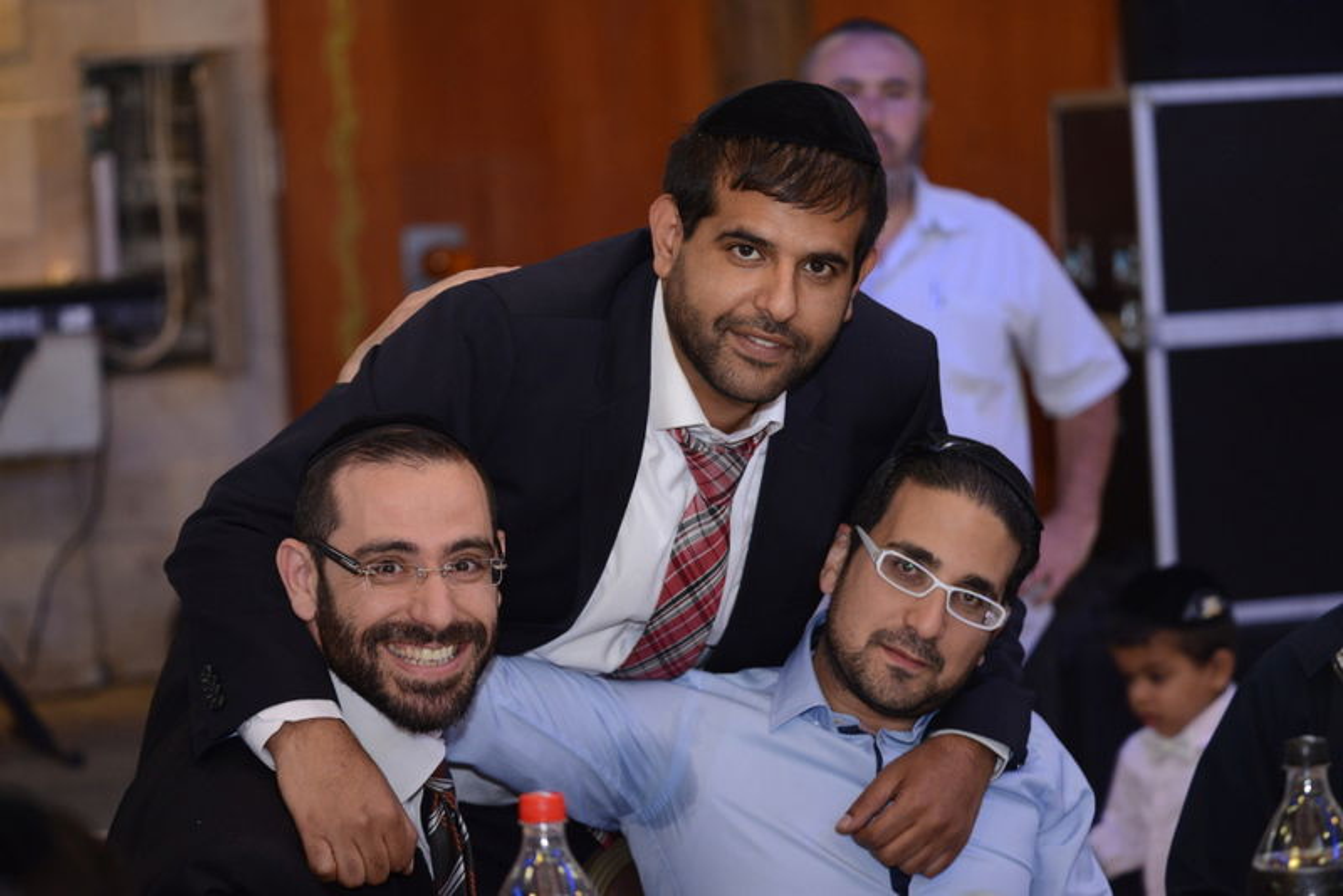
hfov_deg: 20.4
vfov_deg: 13.7
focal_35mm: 100
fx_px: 3732
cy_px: 448
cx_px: 672
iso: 1600
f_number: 4
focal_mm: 100
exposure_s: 1/160
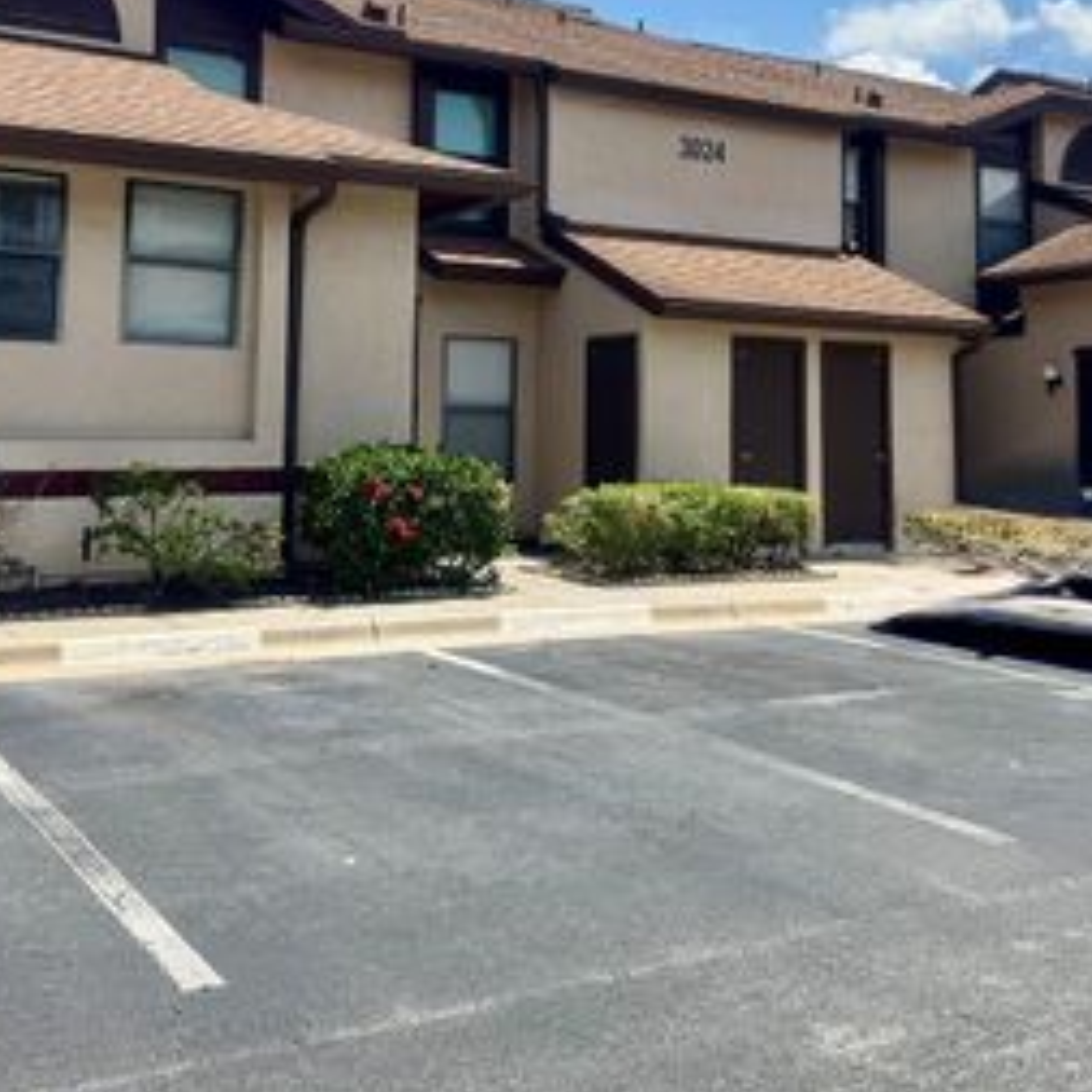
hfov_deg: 40.0
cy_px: 300
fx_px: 1499
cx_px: 604
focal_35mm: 42
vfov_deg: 39.2
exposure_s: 1/5348
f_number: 1.78
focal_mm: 6.76
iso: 80
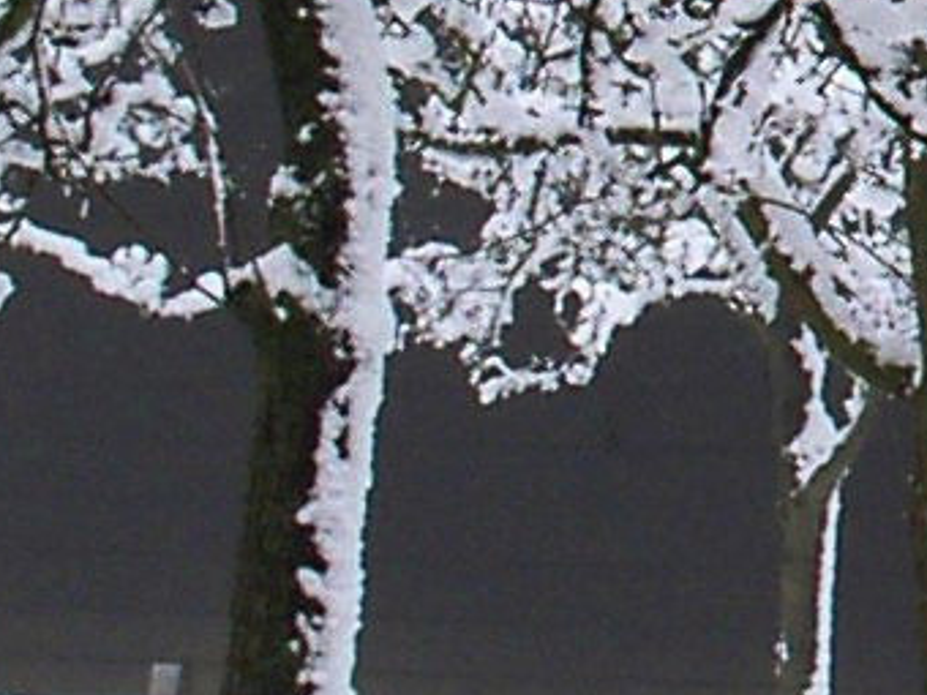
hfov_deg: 6.2
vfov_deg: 4.7
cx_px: 2022
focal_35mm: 311
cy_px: -330
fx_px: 8328
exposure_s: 1/400
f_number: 4.9
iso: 100
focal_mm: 9
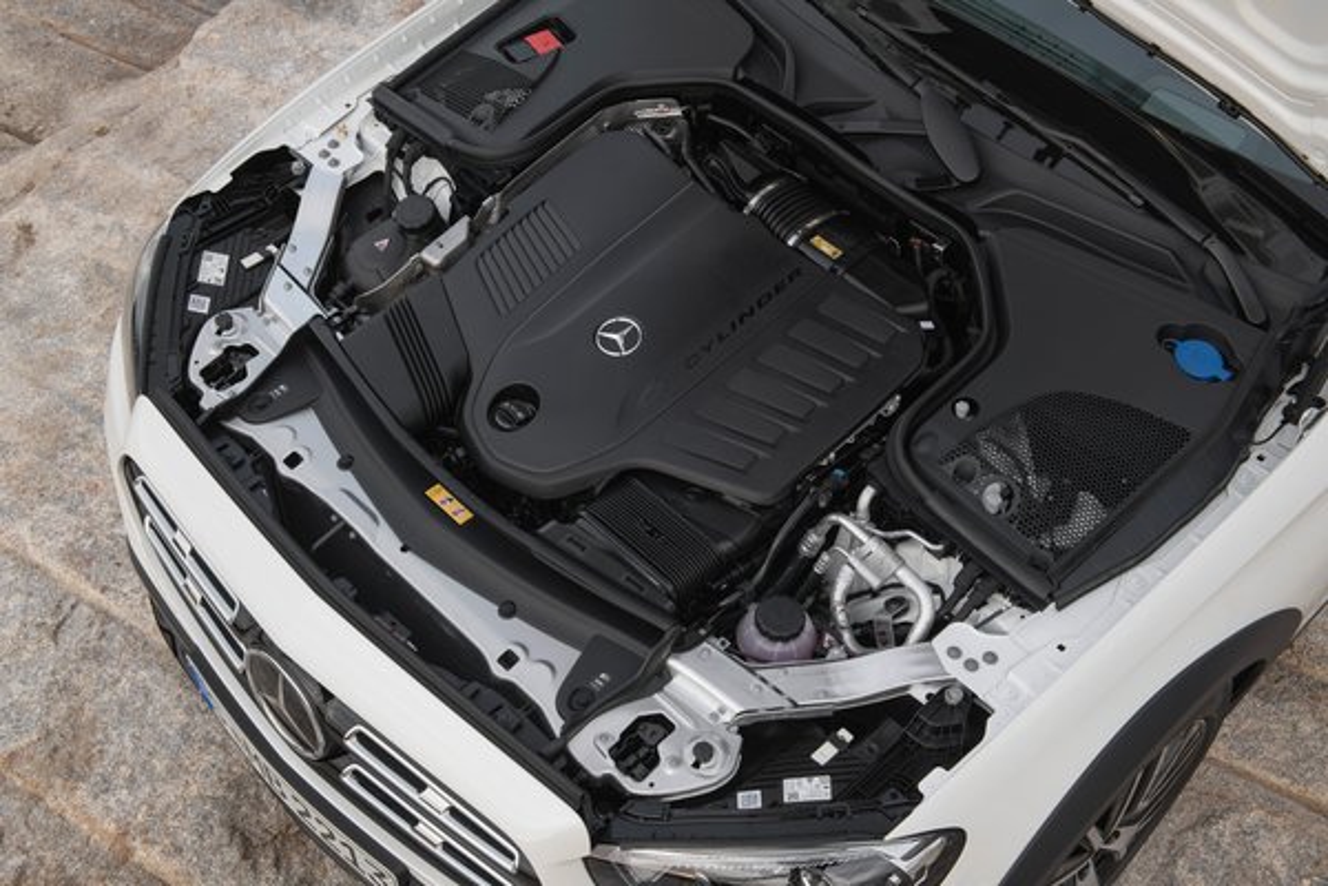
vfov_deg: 29.9
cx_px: 664
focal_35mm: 45
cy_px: 443
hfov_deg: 43.6
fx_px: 1660
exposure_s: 1/13
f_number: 11
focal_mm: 45
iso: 100
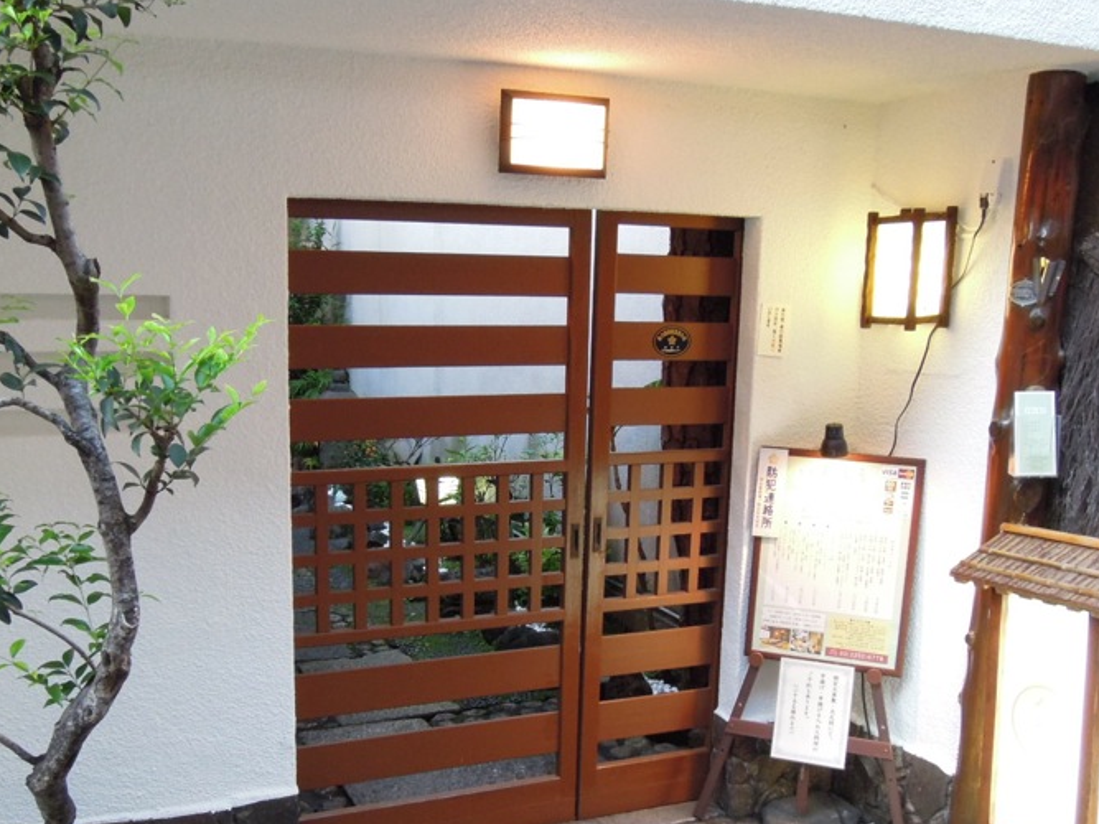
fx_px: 1143
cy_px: 509
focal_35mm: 36
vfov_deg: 39.4
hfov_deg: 51.3
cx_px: 493
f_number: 2.8
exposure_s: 1/30
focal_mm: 4.3
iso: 360
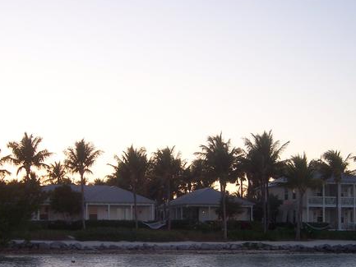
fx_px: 669
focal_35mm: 65
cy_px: 191
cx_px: 163
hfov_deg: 29.8
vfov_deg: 22.4
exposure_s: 1/250
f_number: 3.3
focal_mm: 7.3
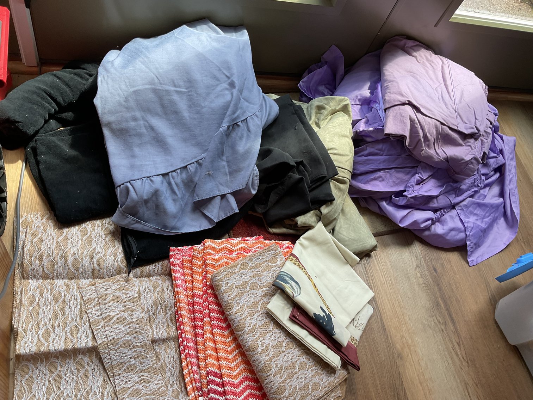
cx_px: 266
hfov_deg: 61.7
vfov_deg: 48.2
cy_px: 200
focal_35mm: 29
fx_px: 447
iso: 40
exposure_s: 1/120
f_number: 1.8
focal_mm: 3
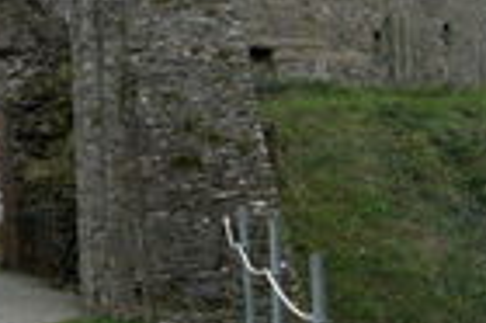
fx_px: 1402
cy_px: -73
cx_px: -135
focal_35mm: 104
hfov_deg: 18.4
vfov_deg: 12.8
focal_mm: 8.9
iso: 100
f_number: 4
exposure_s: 1/120
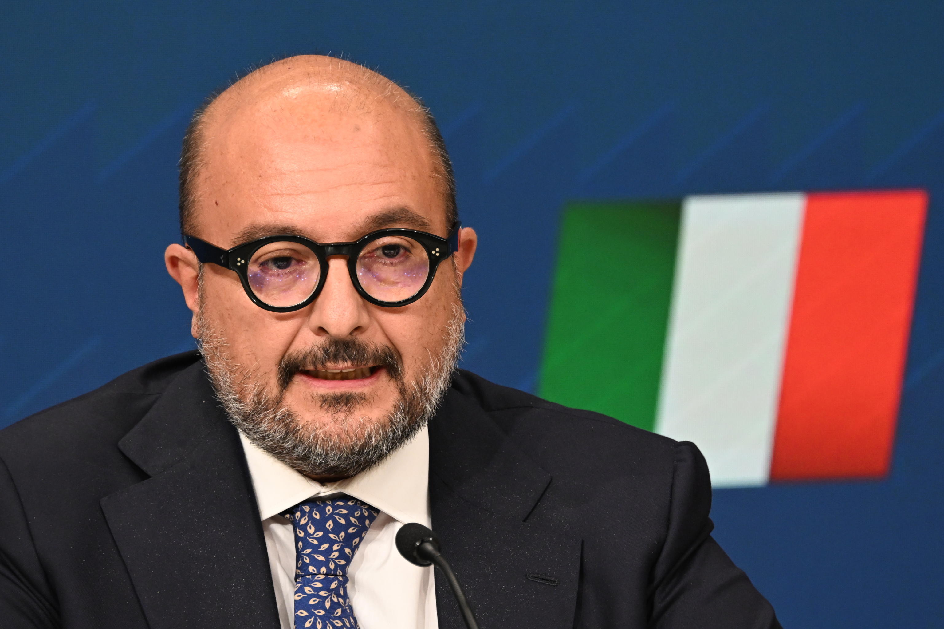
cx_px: 472
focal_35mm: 570
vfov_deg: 2.4
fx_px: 14941
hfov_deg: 3.6
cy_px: 314
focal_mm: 380
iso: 1800
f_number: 7.1
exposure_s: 1/160
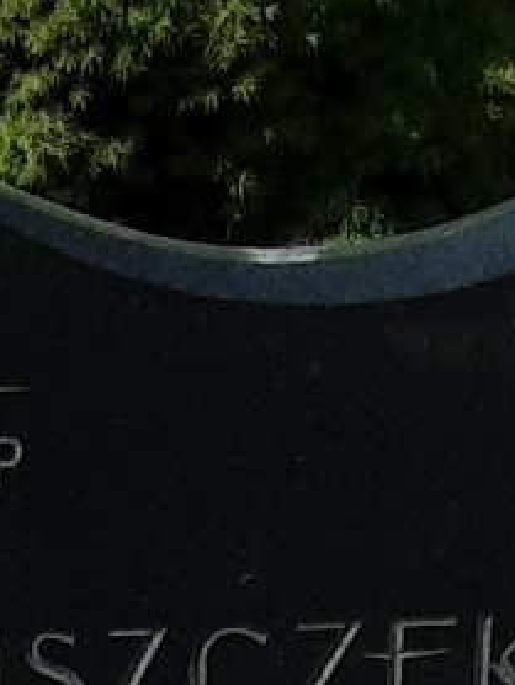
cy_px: 2351
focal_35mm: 197
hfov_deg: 7.5
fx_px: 3902
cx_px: -54
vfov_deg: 7.9
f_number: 1.9
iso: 40
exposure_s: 1/1429
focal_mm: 2.9
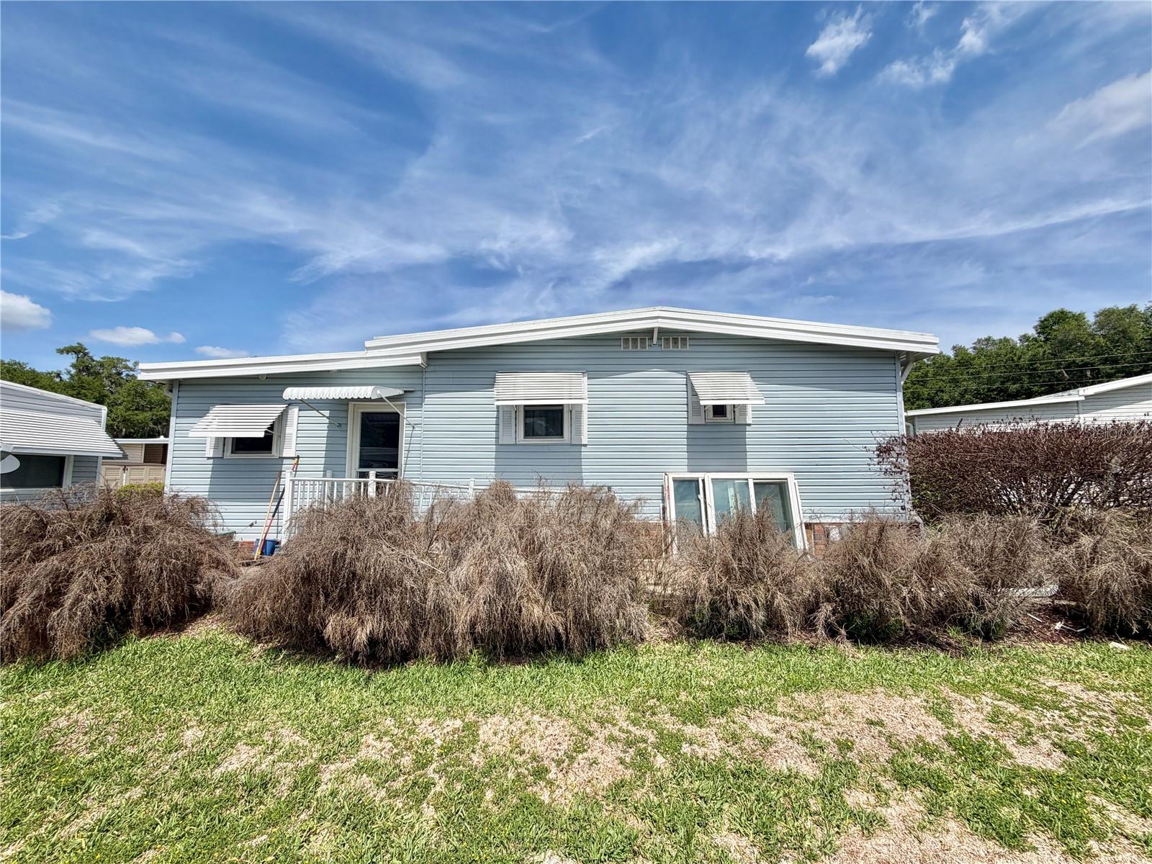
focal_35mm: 14
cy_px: 432
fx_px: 466
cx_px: 576
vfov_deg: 85.7
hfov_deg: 102.1
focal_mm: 2.22
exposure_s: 1/1017
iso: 20
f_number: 2.2
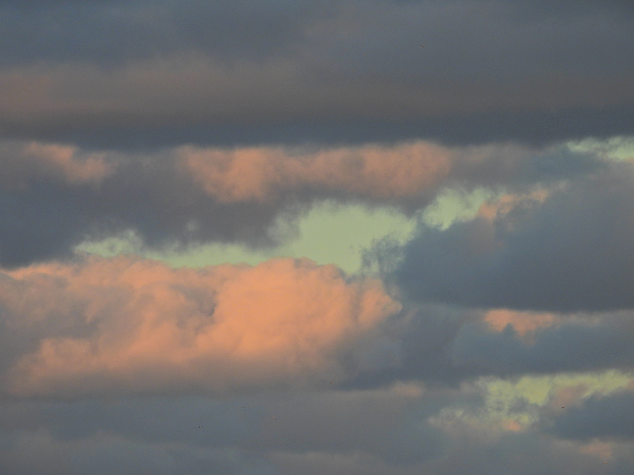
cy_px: 238
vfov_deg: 2.3
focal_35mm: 650
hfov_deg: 3.1
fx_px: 11905
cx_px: 317
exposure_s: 1/500
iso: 140
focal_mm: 116
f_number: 5.6
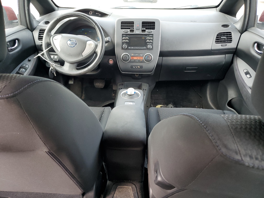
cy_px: 99
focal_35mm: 26
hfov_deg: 67.3
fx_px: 198
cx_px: 132
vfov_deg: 53.1
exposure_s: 1/120
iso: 90
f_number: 1.5
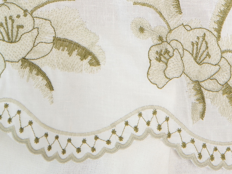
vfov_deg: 13.3
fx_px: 710
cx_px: 125
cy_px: -77
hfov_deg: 18.5
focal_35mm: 106
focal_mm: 50
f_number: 4.5
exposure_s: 1/125
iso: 200
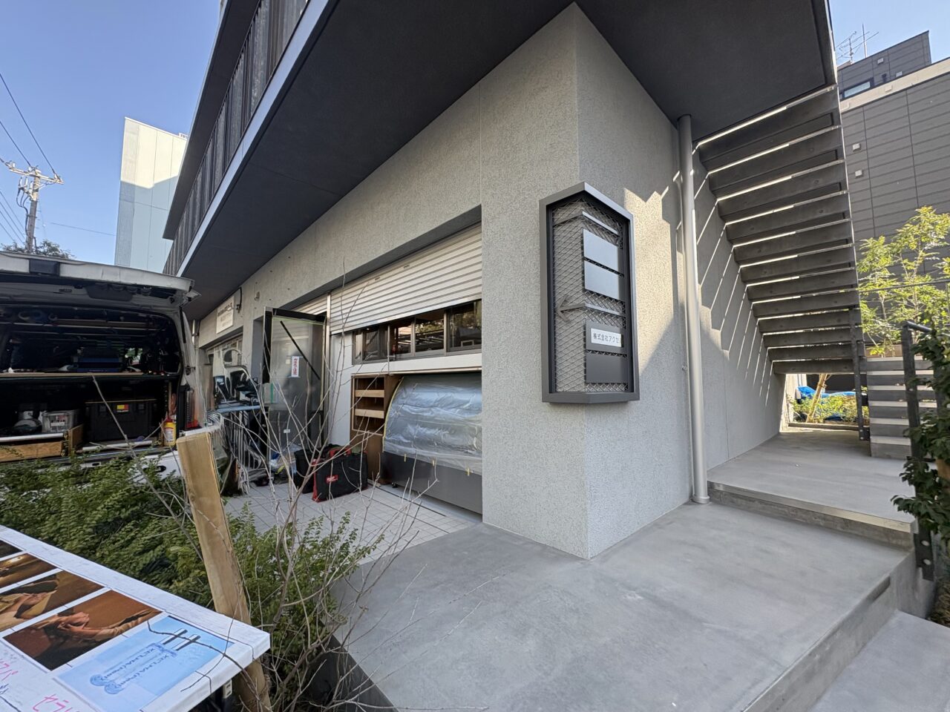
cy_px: 356
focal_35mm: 14
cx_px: 475
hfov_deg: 102.1
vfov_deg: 85.7
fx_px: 384
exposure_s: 1/272
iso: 64
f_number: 2.2
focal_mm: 2.22
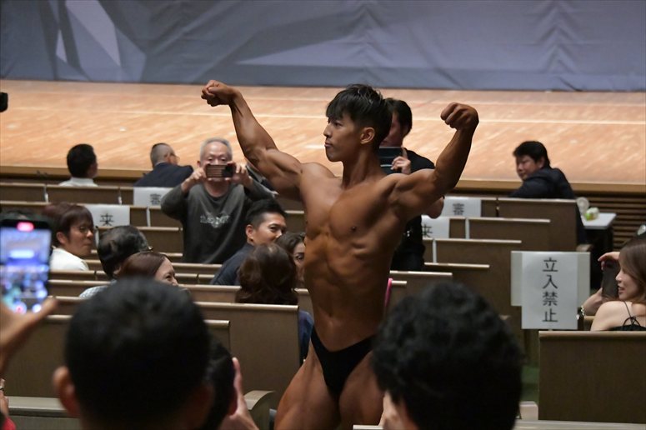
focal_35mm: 150
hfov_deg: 13.7
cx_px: 323
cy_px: 215
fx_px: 2690
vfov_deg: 9.1
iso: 14400
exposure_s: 1/400
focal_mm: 100
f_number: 5.6
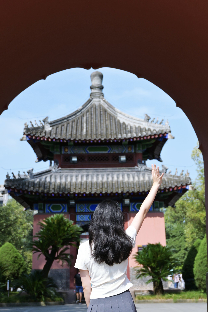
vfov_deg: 26.0
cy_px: 156
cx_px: 104
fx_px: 676
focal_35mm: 78
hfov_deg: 17.5
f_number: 5
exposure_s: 1/833
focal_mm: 52
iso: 125
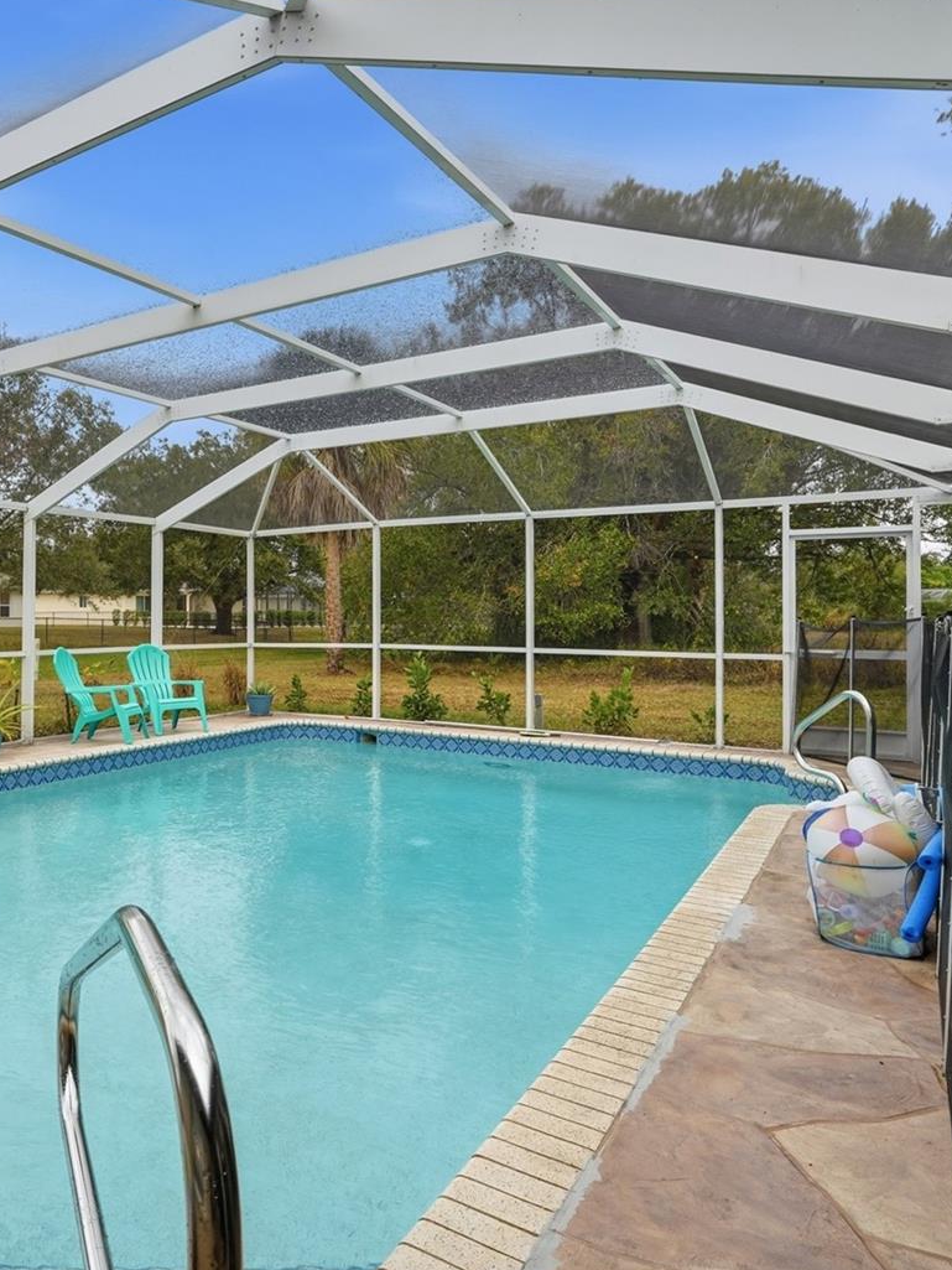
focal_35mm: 24
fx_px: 880
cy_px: 632
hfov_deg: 50.5
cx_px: 99
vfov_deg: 71.6
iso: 200
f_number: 9
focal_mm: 16
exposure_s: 1/400
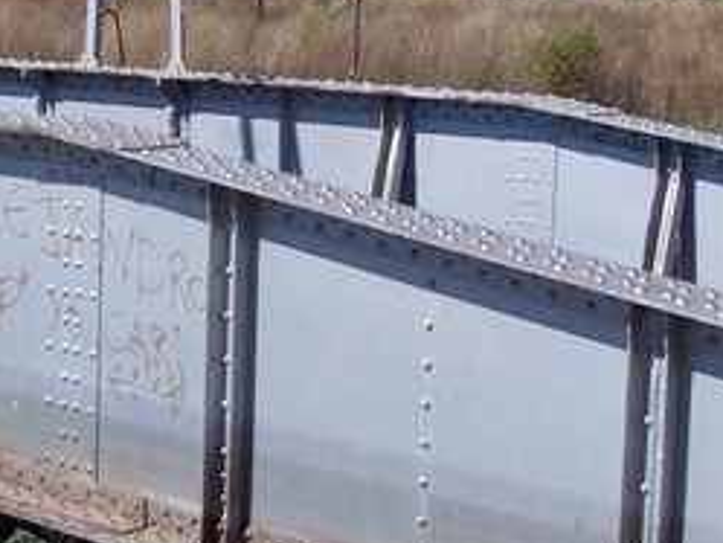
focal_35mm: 86
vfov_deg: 17.1
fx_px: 1797
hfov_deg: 22.4
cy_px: 142
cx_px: 131
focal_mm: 4
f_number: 5.4
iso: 80
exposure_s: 1/500
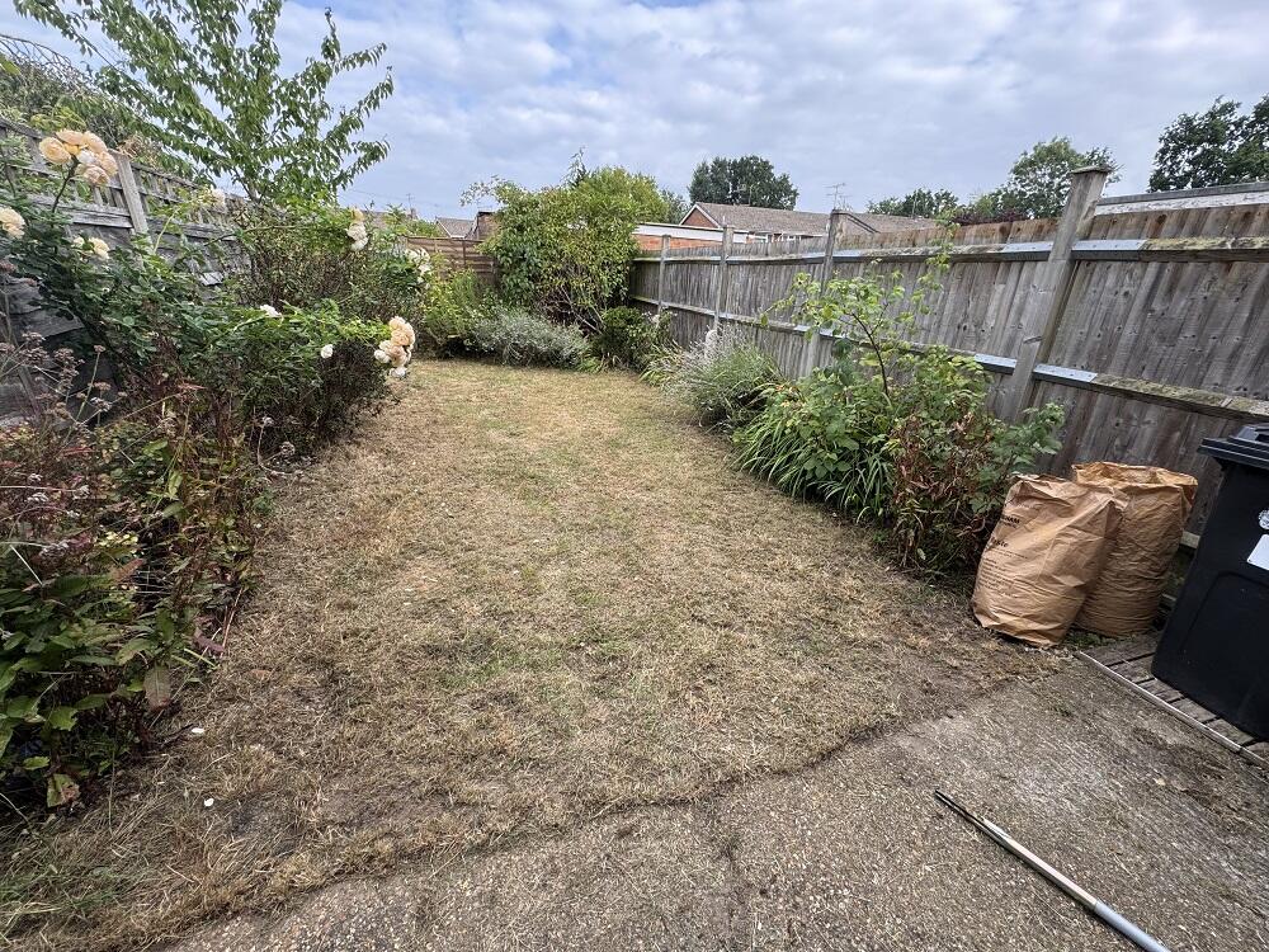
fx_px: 513
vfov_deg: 85.7
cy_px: 476
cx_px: 634
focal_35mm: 14
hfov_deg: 102.1
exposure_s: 1/272
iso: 40
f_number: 2.2
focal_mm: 2.22
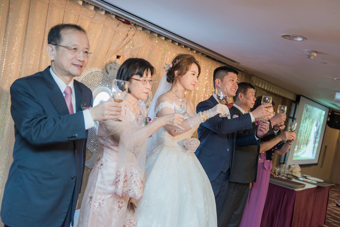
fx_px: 378
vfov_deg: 33.4
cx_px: 170
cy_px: 114
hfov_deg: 48.4
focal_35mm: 40
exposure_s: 1/200
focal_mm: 40
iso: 1600
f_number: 3.2
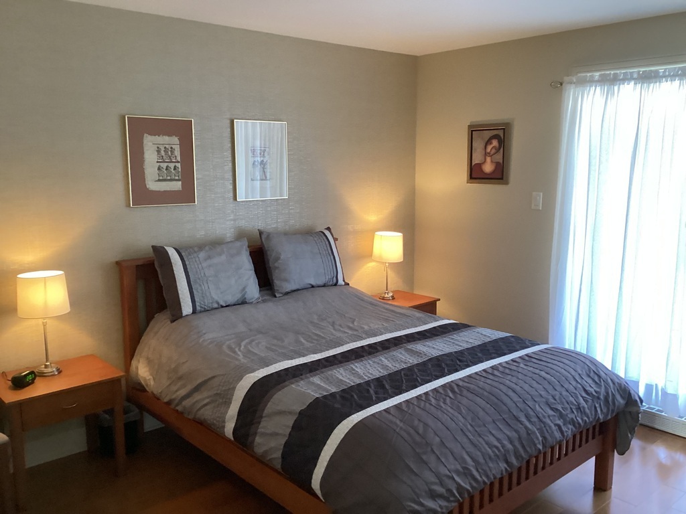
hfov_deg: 58.4
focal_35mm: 31
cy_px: 257
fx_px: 614
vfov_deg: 45.4
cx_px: 343
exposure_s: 1/60
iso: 400
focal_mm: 3.3
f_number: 2.4
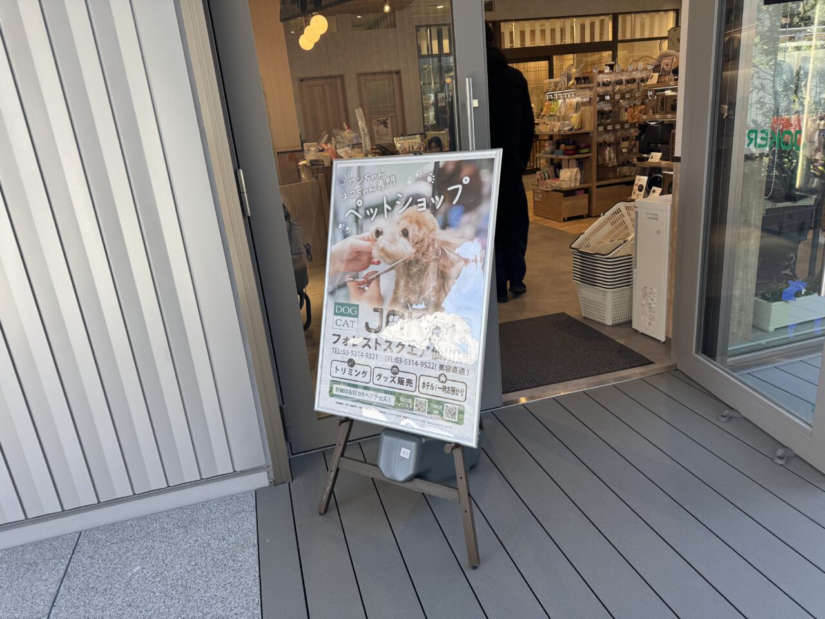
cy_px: 310
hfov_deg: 71.6
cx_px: 412
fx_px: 572
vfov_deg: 56.8
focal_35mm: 24
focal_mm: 6.76
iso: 80
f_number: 1.78
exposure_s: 1/349
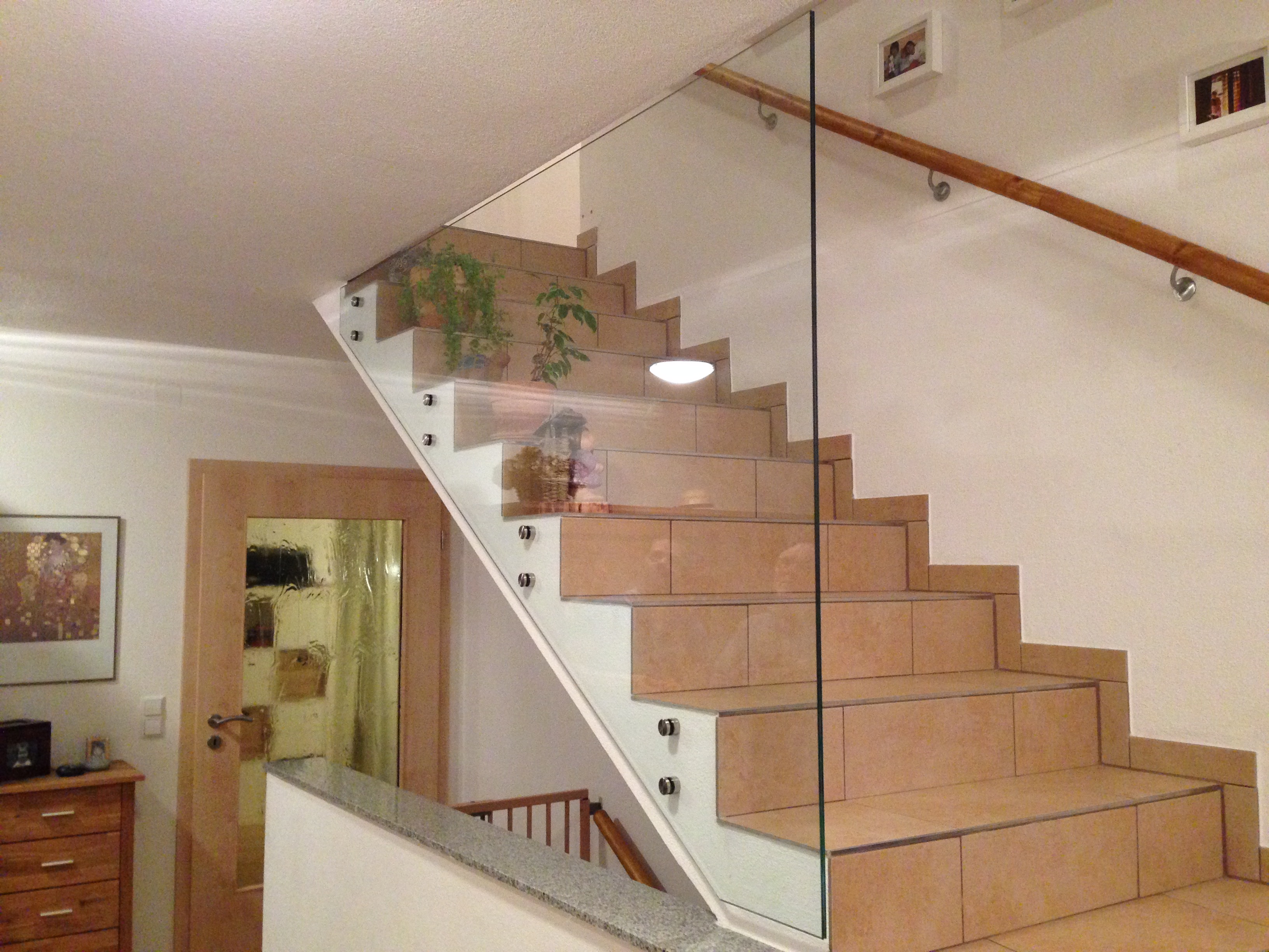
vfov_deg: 42.9
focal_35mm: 33
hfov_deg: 55.4
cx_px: 634
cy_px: 476
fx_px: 1210
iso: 400
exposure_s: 1/15
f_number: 2.4
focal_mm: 4.12
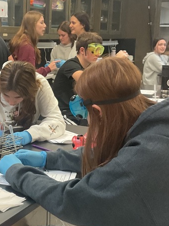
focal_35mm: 66
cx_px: 15
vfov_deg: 29.4
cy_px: 116
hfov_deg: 21.7
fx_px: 430
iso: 125
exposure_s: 1/60
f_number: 1.8
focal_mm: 3
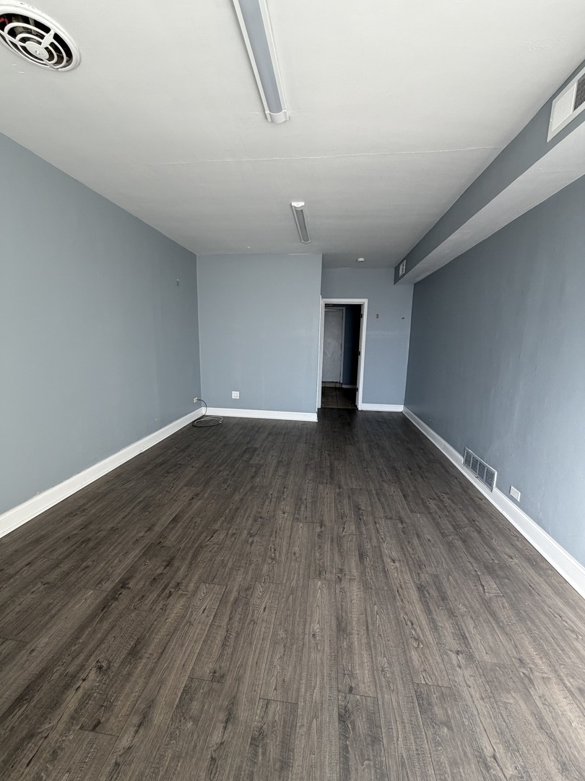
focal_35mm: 14
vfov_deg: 102.1
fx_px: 315
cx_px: 292
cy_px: 390
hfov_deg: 85.7
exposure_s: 1/121
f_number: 2.2
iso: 125
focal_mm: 2.22
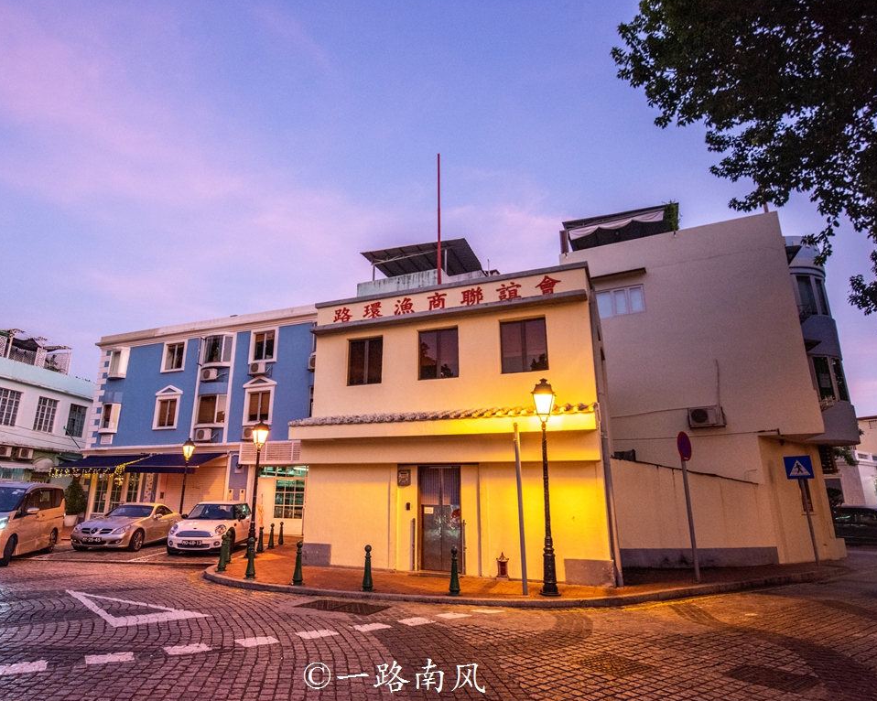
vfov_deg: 68.1
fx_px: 519
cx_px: 397
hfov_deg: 80.2
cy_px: 344
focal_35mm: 20
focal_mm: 17
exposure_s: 1/80
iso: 2500
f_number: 5.6
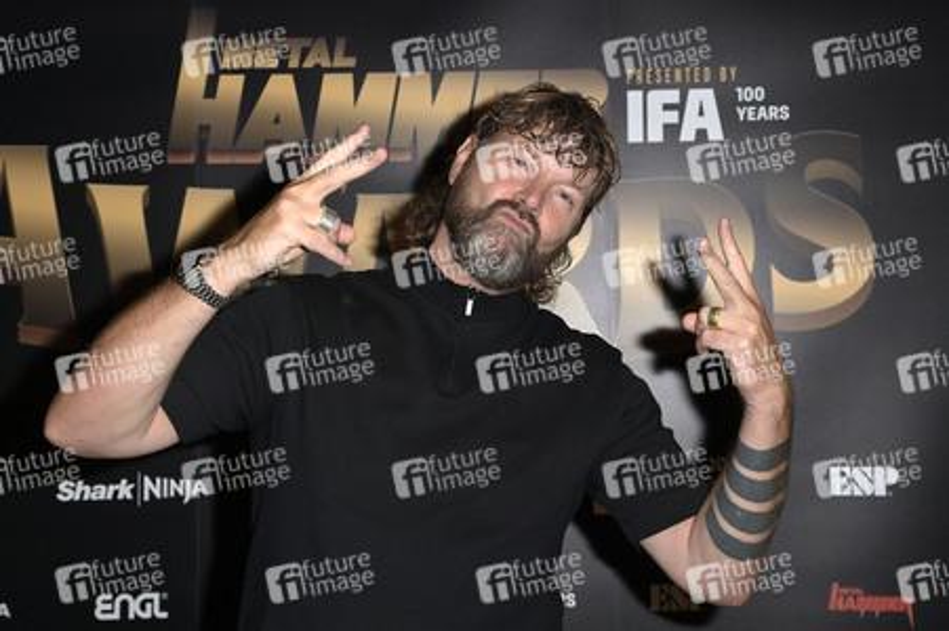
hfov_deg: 38.2
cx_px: 474
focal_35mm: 52
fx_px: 1370
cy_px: 316
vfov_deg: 26.0
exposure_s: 1/200
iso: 640
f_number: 5
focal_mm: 52
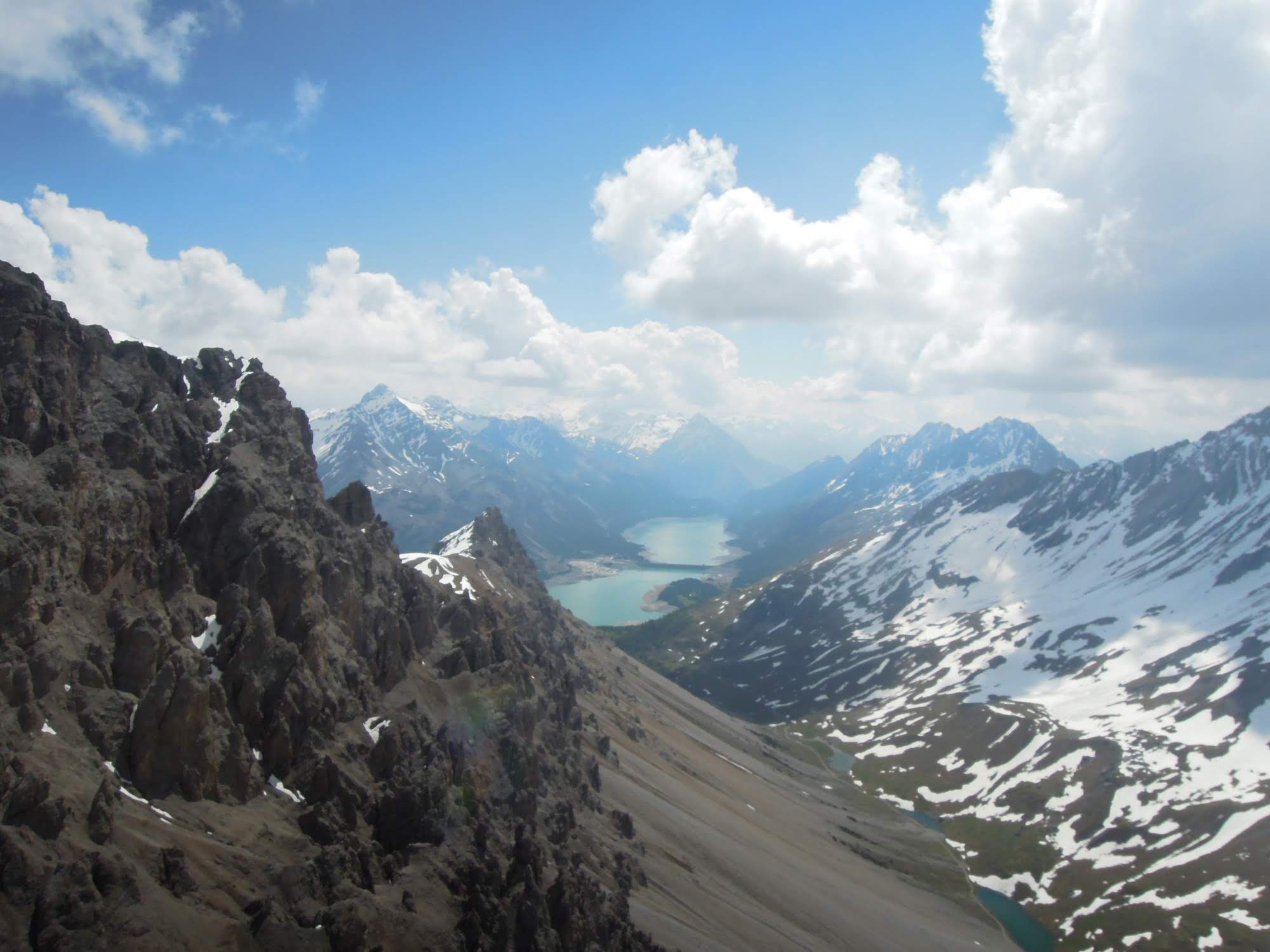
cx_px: 635
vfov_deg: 56.8
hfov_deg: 71.6
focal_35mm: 24
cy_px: 476
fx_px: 881
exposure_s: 1/2000
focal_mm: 4.3
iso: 160
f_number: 4.5
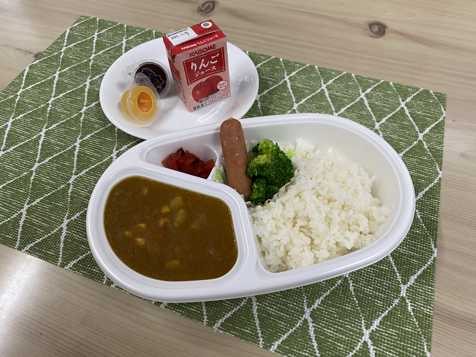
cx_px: 238
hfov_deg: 67.3
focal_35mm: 26
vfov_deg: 53.1
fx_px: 358
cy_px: 178
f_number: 1.8
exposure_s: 1/60
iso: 125
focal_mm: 4.25
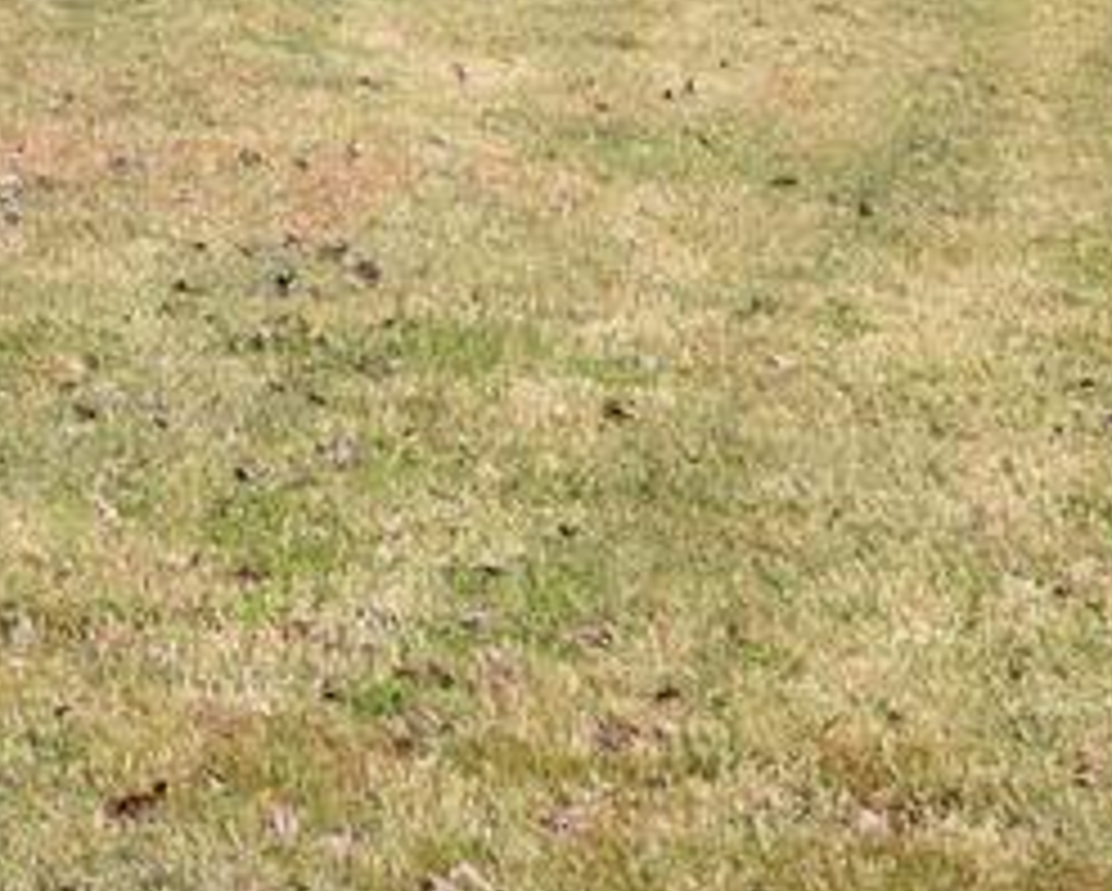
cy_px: -724
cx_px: -482
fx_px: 5402
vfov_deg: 9.0
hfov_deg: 11.3
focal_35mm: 164
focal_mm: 20
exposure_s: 1/400
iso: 200
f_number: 10
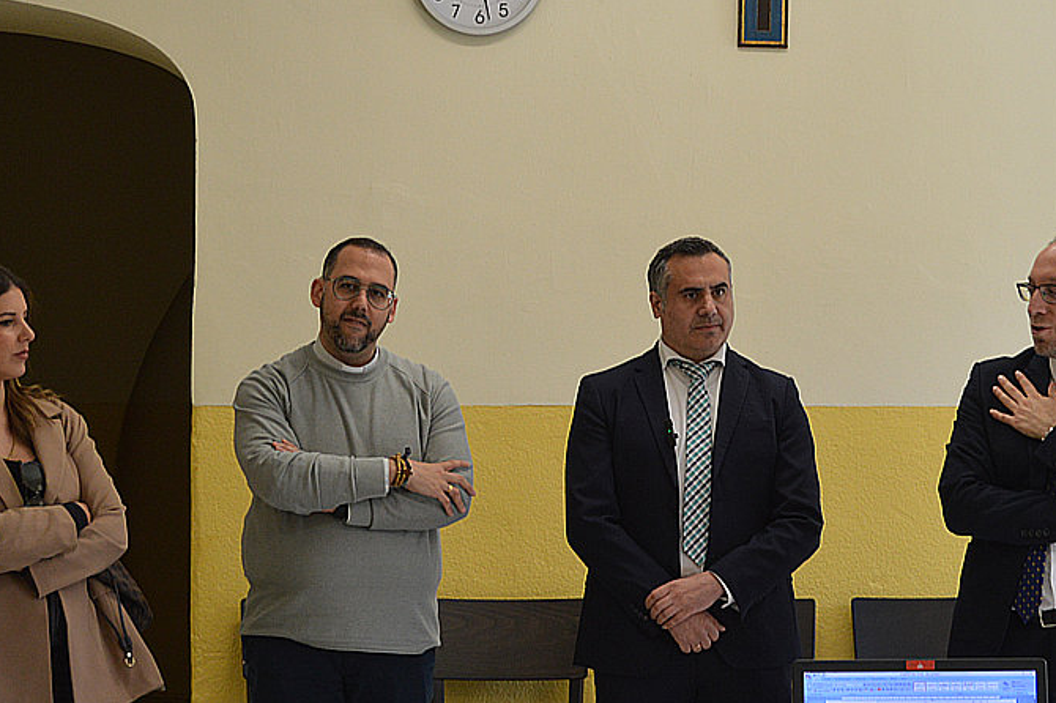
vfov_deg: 11.3
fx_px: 3544
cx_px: 675
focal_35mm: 121
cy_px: 299
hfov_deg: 16.9
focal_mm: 45
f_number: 5.3
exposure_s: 1/60
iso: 560
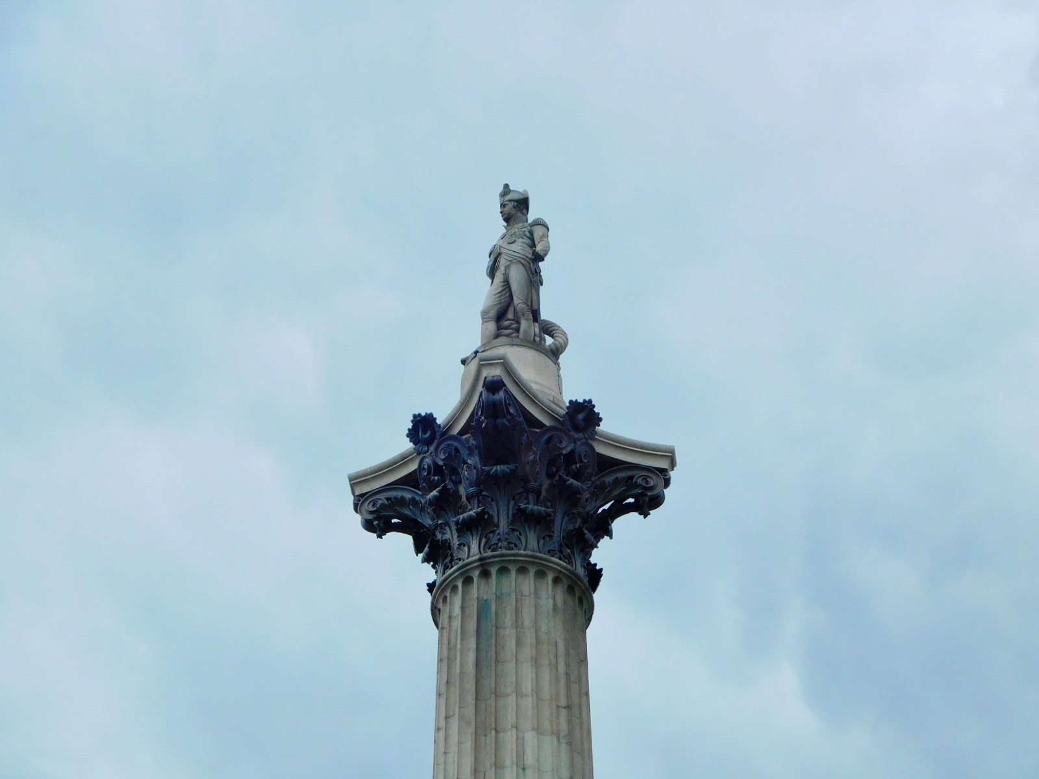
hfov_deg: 19.6
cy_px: 390
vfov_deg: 14.8
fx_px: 3002
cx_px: 520
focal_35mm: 100
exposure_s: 1/640
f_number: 4.8
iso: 125
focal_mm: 17.8
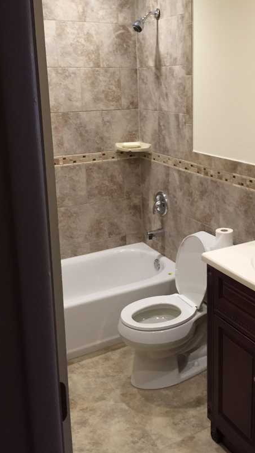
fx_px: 469
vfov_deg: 51.2
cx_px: 180
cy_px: 180
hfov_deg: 30.1
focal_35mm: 39
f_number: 2.2
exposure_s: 1/30
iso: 125
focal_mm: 4.15
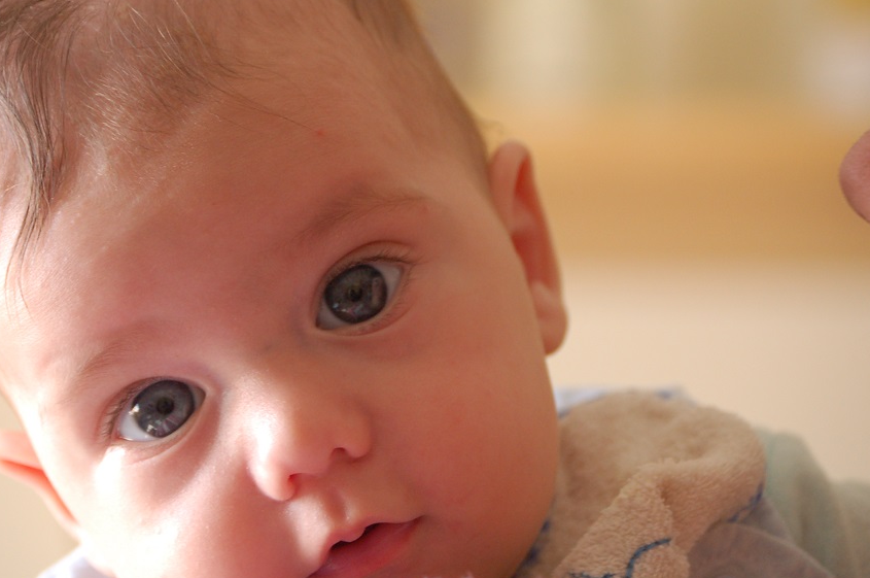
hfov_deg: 12.9
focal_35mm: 160
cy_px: 261
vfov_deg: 8.6
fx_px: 3854
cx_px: 343
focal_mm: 75
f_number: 4.5
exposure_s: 1/100
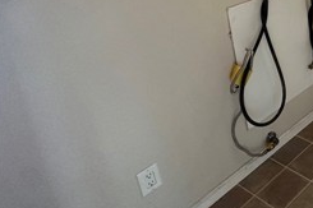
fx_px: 330
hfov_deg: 35.5
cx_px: 402
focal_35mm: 38
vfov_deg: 30.7
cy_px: -28
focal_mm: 2.22
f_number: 2.2
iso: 320
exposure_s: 1/60
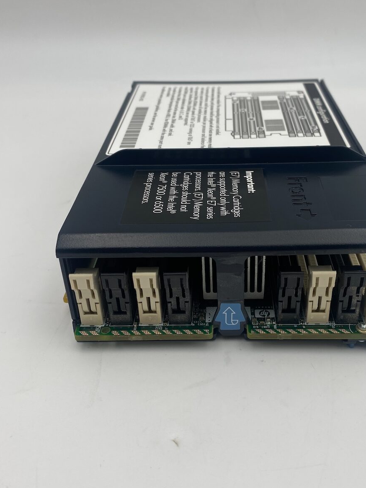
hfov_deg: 39.5
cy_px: 241
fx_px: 507
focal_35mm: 36
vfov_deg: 51.3
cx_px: 222
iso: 32
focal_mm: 4.25
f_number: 1.8
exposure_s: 1/179
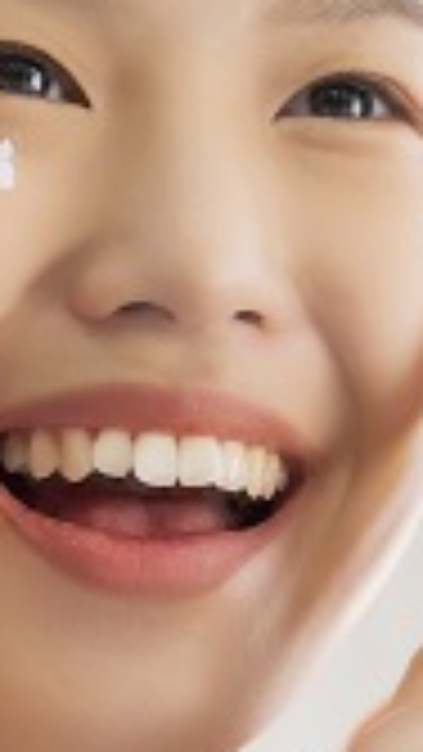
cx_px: 508
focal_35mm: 427
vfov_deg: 5.0
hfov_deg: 2.8
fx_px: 8510
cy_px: 718
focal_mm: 85
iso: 800
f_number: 2
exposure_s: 1/500
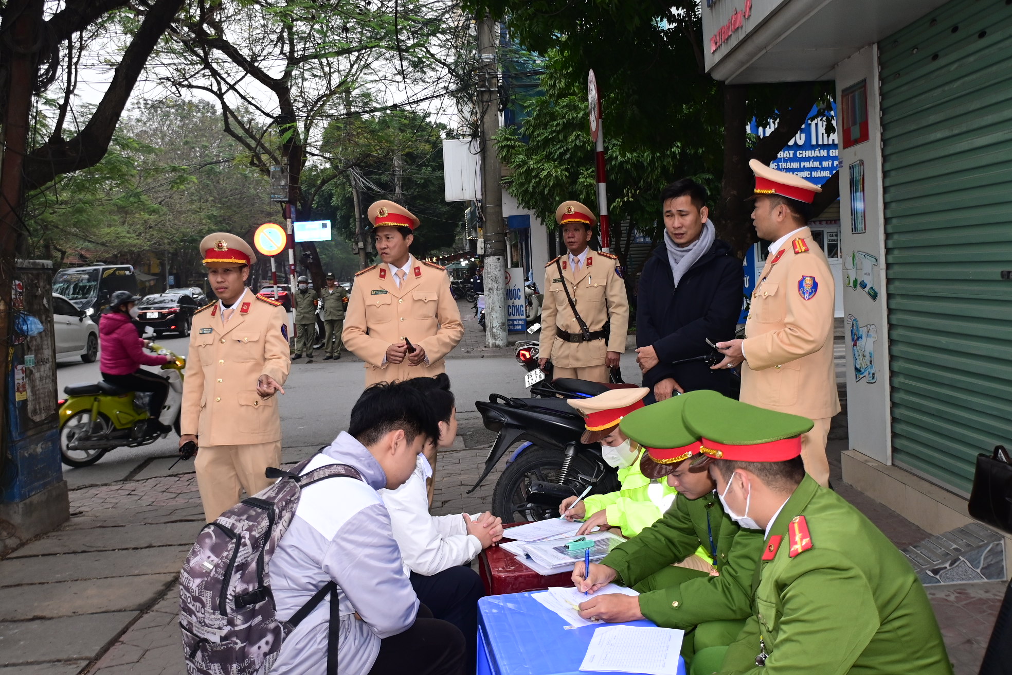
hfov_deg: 49.6
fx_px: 1096
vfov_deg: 34.2
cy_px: 338
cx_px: 506
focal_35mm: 39
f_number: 3.8
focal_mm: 26
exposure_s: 1/200
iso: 400
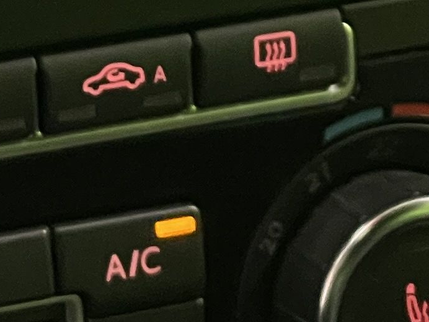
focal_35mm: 303
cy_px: -274
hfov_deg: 6.5
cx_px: -207
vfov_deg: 4.8
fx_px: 3755
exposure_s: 1/50
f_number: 2
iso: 500
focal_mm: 6
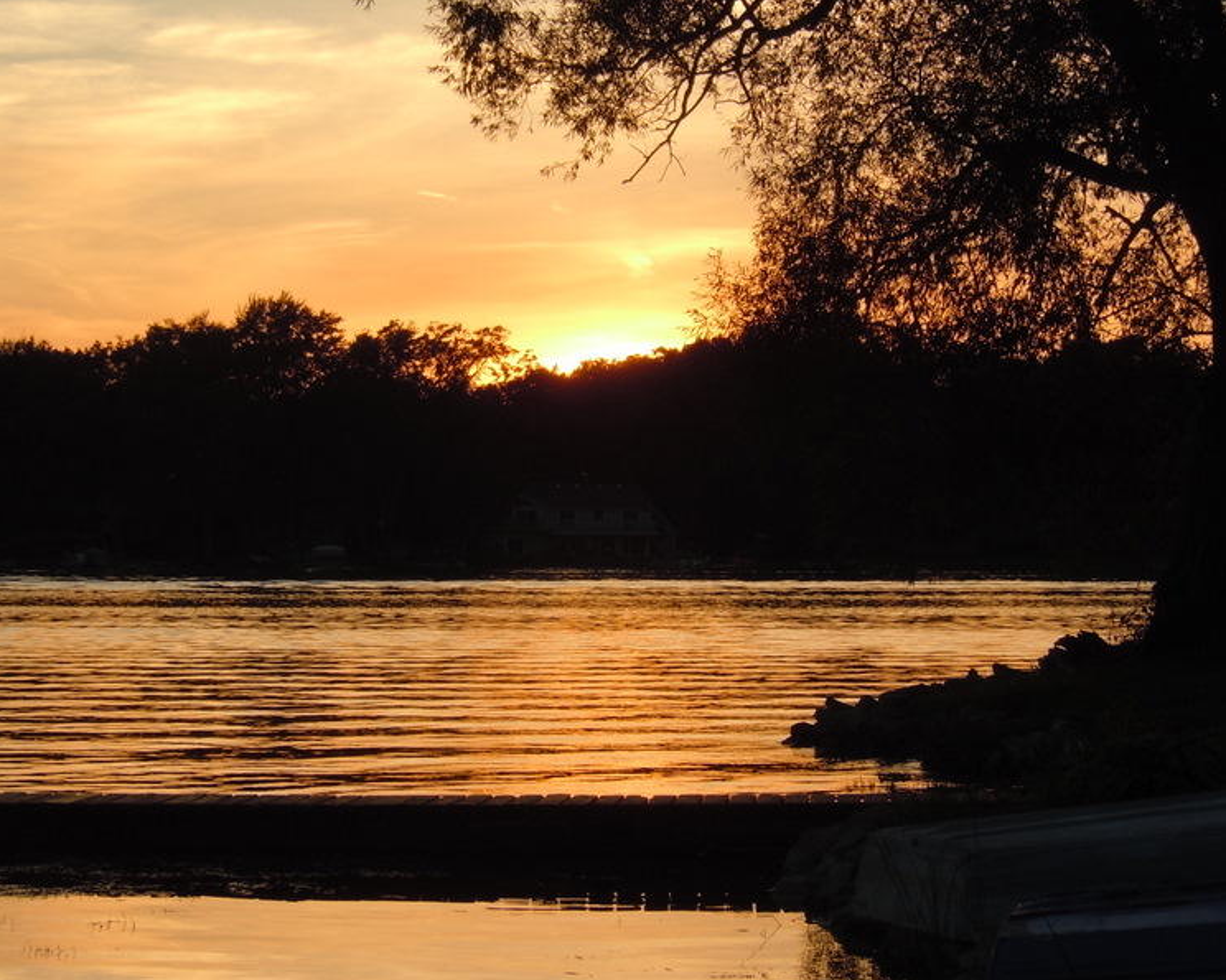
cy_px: 491
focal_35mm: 126
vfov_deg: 12.2
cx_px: 575
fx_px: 4571
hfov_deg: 15.3
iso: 100
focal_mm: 21.5
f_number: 5.4
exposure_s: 1/250
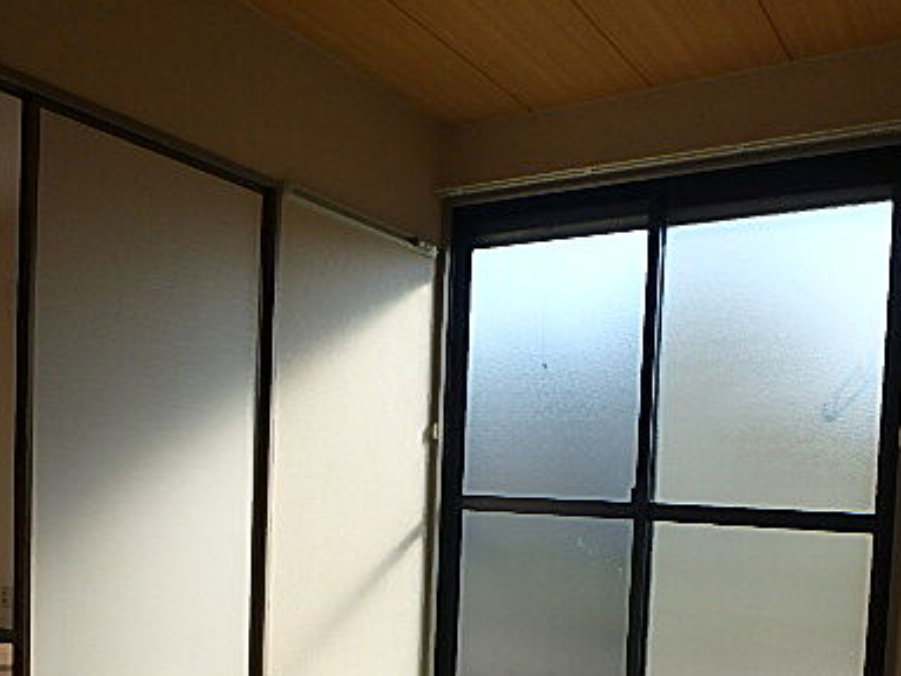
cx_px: 434
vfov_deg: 38.9
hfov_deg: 52.6
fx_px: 911
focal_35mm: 35
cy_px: 554
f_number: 3.5
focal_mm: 3.7
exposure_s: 1/640
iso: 125
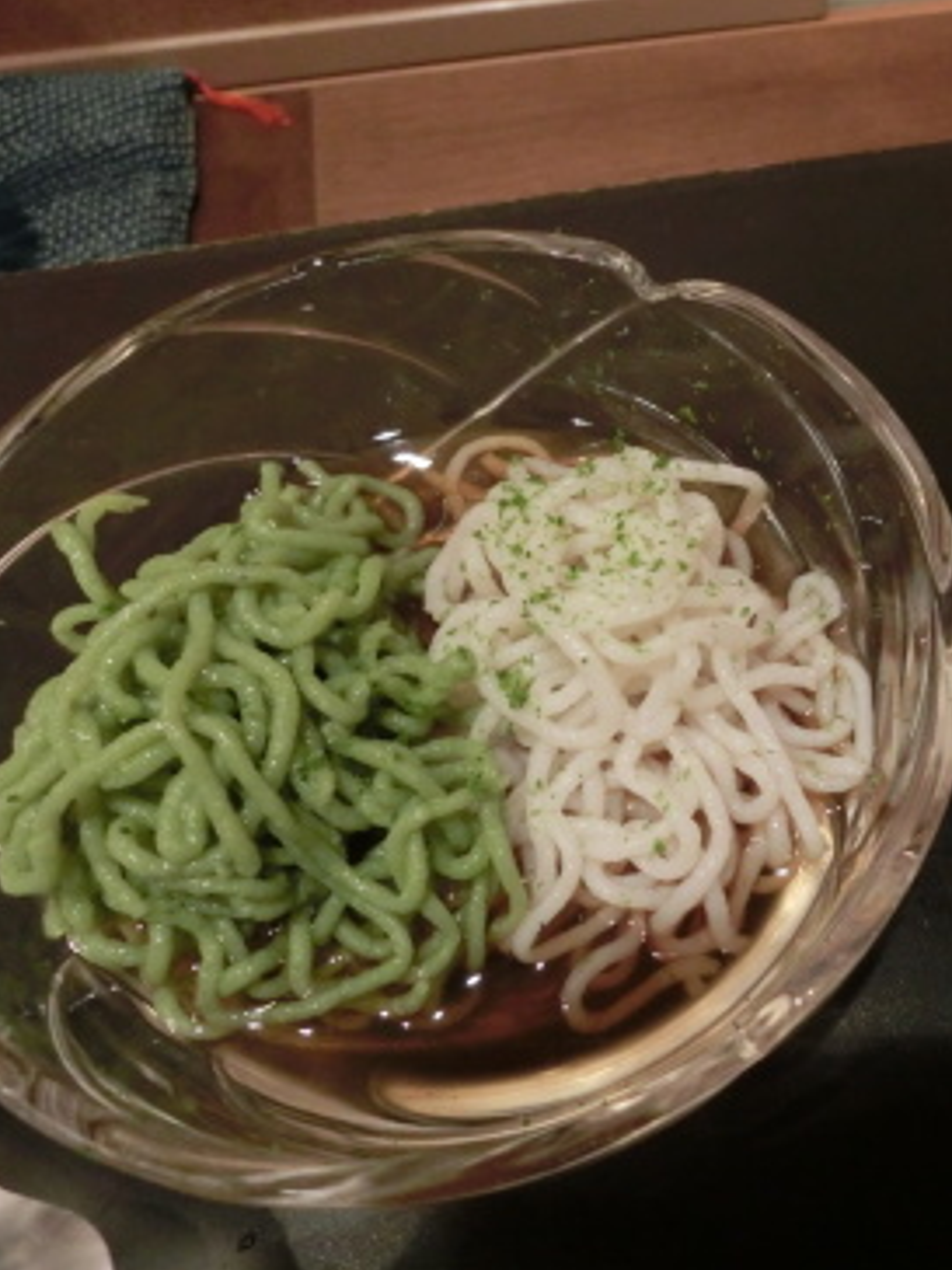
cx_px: 778
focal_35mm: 33
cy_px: 647
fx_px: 1210
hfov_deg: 40.9
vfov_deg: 55.3
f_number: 3
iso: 800
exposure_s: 1/30
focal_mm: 4.24
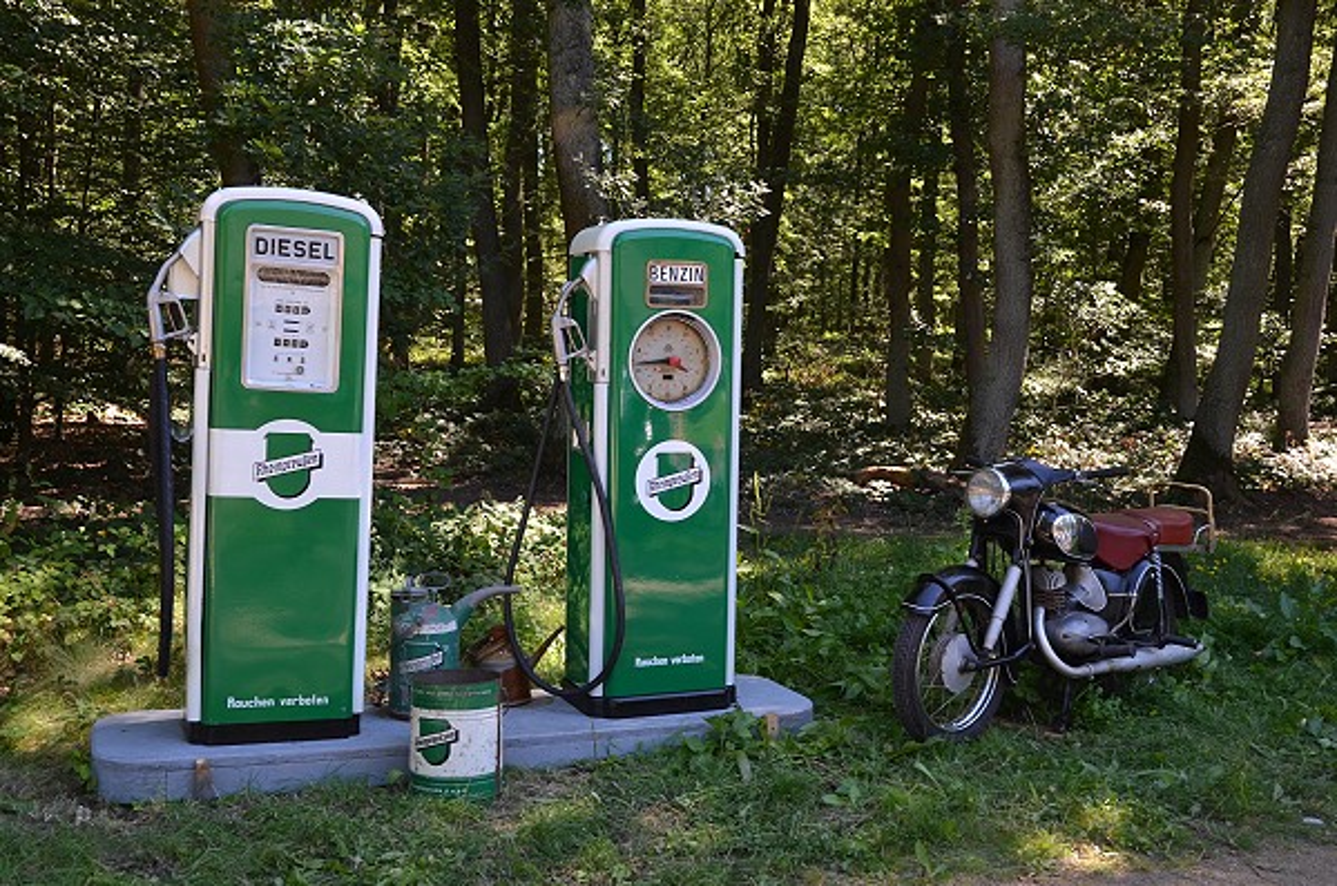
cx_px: 668
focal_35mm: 38
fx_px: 1390
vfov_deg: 35.4
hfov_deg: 51.4
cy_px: 443
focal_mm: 25
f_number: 8
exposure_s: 1/50
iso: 200
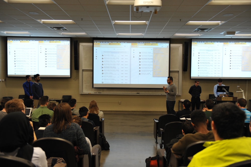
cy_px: 84
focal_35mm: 36
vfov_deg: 36.8
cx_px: 126
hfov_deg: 53.1
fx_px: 251
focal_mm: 36
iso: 1000
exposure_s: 1/80
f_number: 3.5
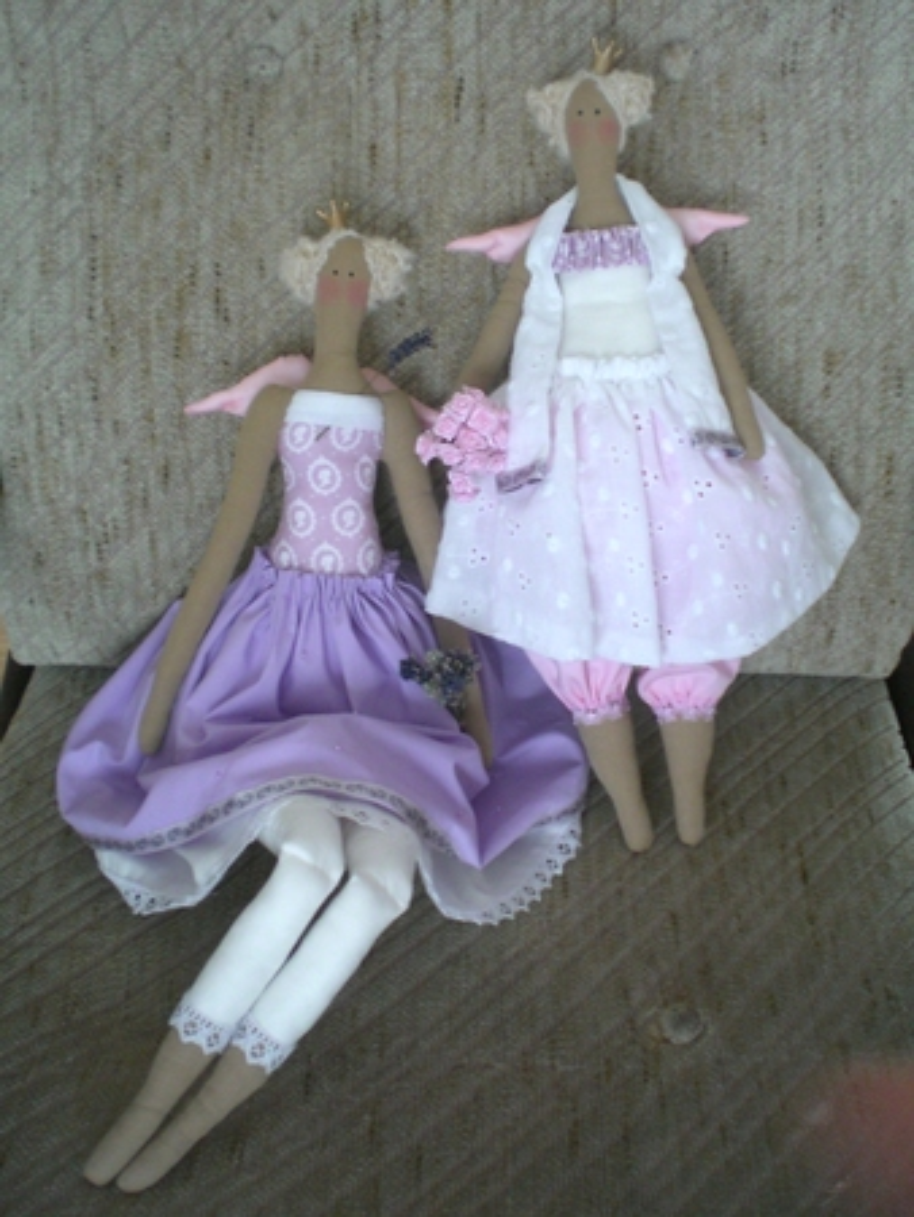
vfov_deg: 49.0
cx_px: 457
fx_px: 1337
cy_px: 608
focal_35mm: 38
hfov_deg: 37.8
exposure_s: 1/30
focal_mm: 6.3
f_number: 3.1
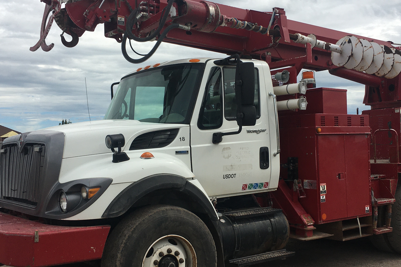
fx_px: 512
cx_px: 214
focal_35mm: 46
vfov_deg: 29.2
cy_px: 147
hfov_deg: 42.7
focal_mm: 4.15
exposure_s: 1/2079
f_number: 2.2
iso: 25
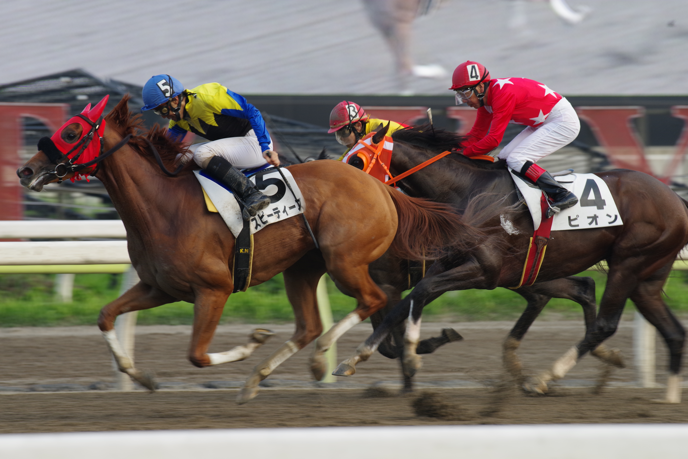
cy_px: 230
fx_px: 6882
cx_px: 344
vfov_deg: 3.8
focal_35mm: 360
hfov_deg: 5.7
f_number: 8
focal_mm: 360
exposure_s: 1/250
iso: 640
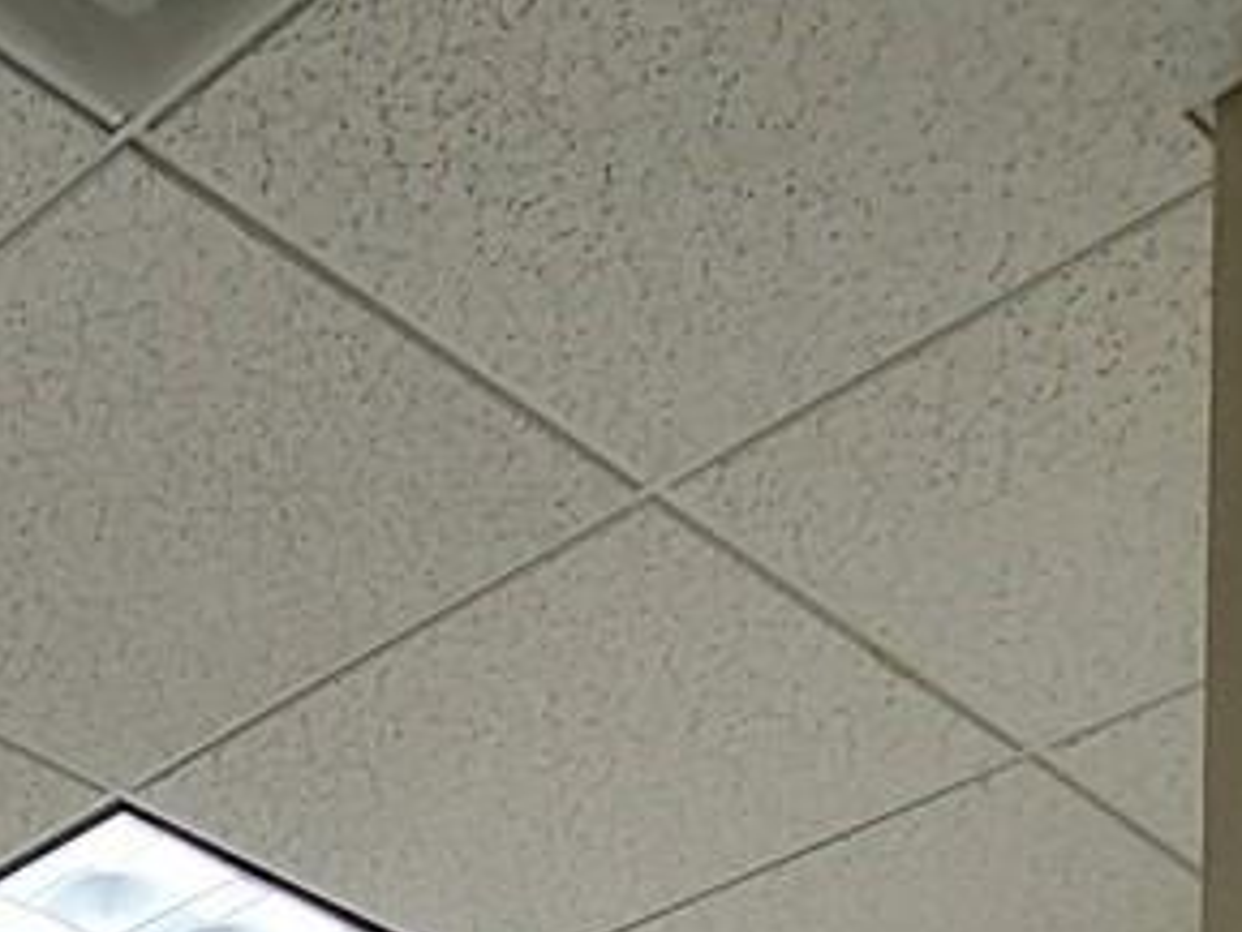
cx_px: -352
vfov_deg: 13.5
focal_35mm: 72
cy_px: 2362
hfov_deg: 23.9
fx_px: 2584
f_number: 2.2
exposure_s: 1/60
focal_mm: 1.74
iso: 100
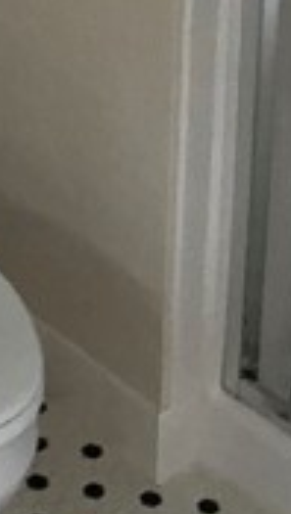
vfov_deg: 15.7
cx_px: -44
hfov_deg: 9.7
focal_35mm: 124
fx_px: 1694
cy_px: -291
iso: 500
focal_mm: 5.7
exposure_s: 1/30
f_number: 1.5
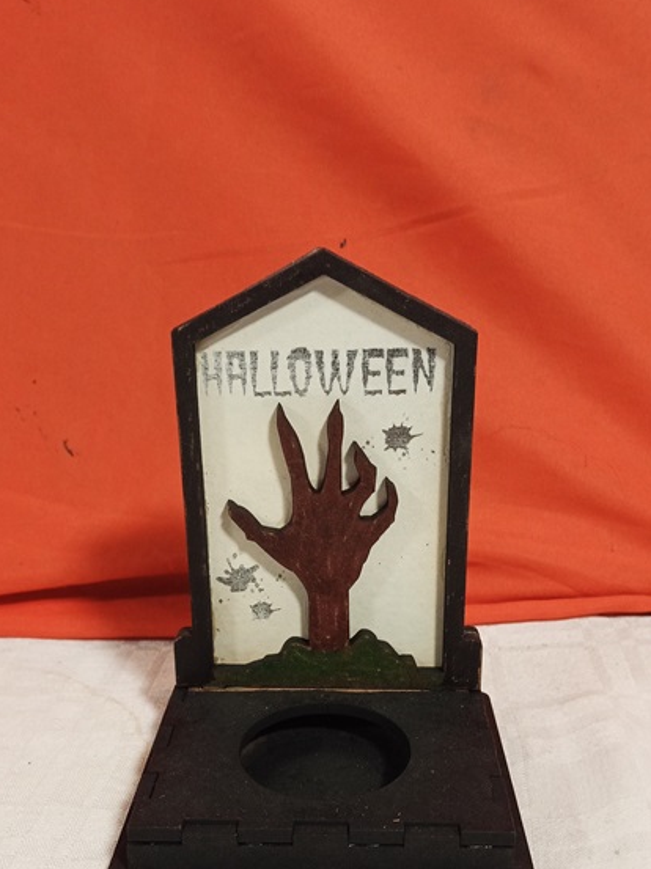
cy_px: 518
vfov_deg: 51.1
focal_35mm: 36
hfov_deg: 39.6
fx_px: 904
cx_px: 324
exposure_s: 1/33.3
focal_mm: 3.98
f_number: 1.8
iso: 1000
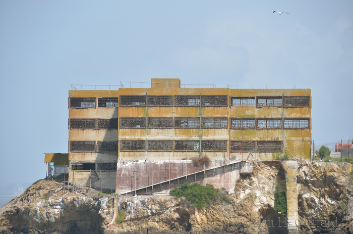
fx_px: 2494
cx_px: 176
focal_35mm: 255
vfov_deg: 5.4
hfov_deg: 8.1
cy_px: 117
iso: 125
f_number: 6.3
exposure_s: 1/500
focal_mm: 170
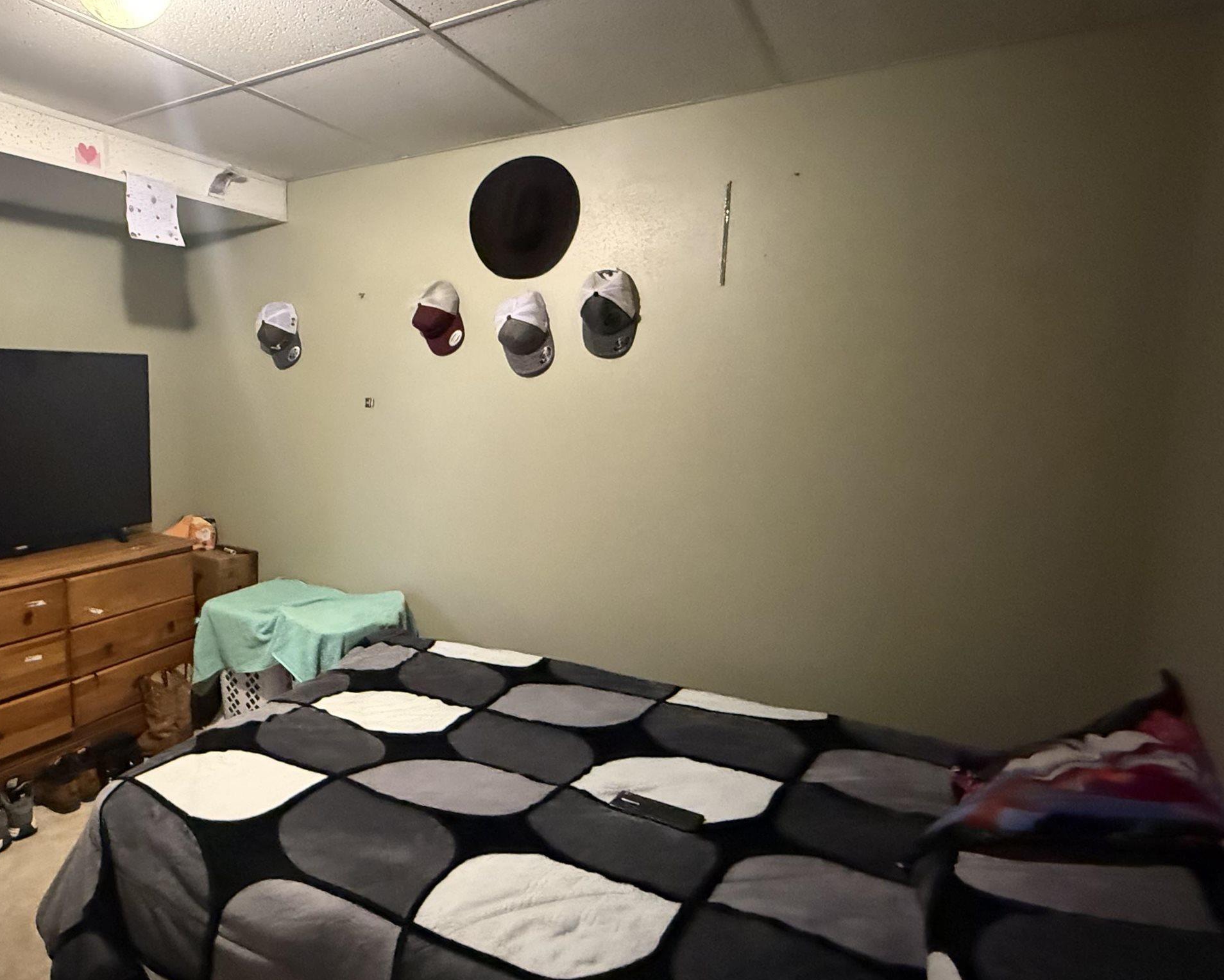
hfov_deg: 70.9
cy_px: 479
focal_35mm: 22
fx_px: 797
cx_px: 334
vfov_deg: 63.1
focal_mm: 2.22
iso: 1600
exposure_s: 1/40
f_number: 2.2
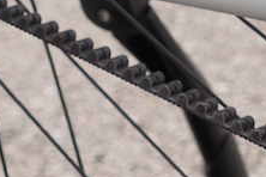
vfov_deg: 4.2
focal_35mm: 329
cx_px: 464
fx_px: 2429
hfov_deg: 6.2
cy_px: 59
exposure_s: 1/100
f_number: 3.2
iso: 100
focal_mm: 39
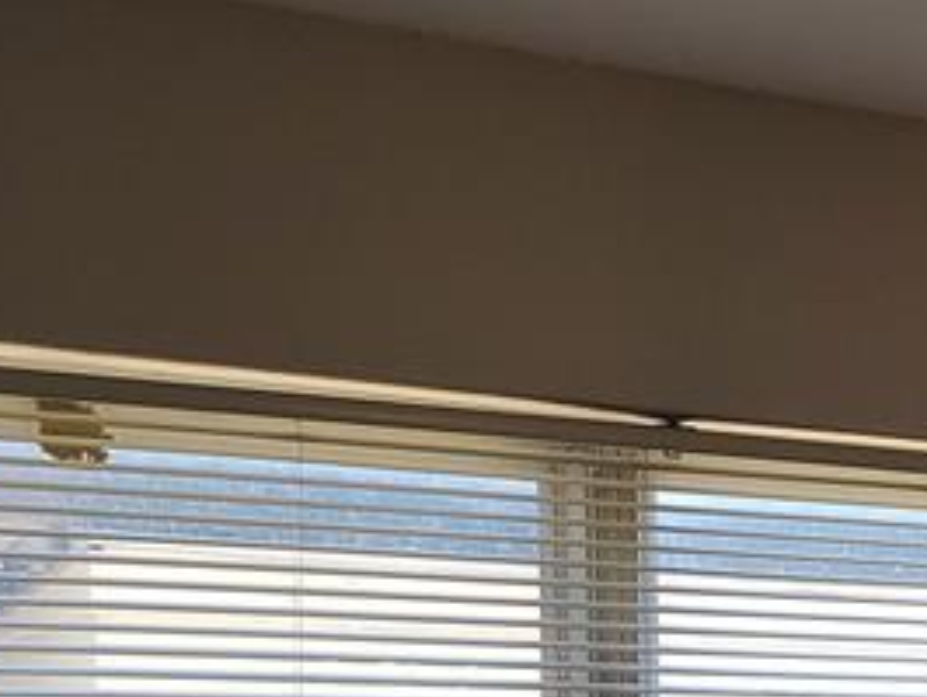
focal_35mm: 100
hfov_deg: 17.8
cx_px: 1342
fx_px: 2680
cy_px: 1056
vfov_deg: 13.9
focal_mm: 5.4
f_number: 1.8
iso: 40
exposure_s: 1/212
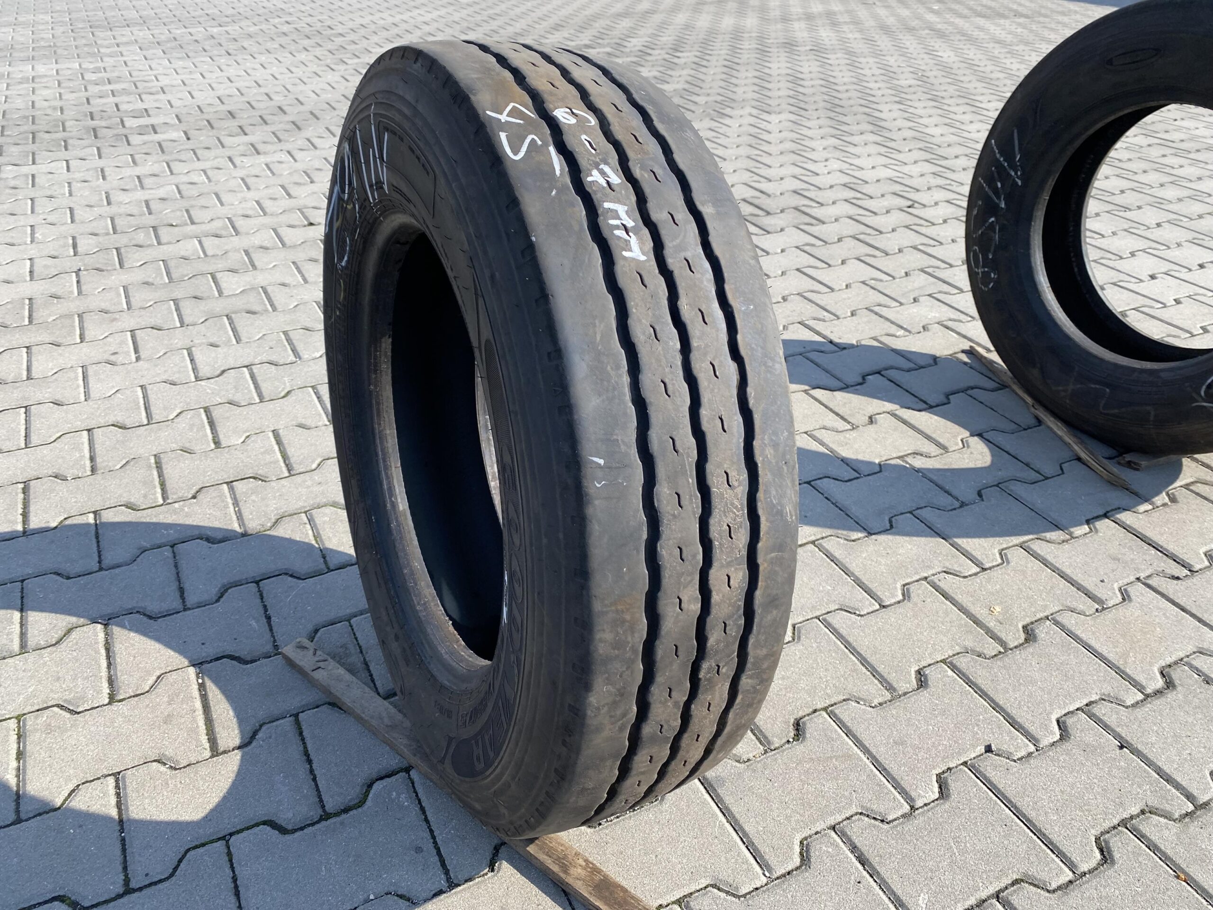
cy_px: 455
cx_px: 606
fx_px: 911
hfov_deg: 67.3
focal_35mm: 26
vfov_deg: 53.1
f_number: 1.8
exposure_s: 1/1258
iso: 32
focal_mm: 4.25
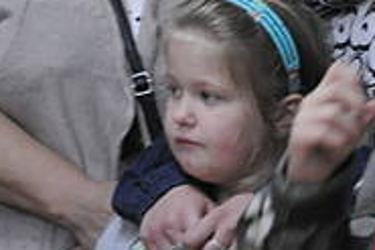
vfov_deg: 2.7
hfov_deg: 4.0
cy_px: -58
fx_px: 5373
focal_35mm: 516
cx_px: 628
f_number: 6.3
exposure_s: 1/80
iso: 1600
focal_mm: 75
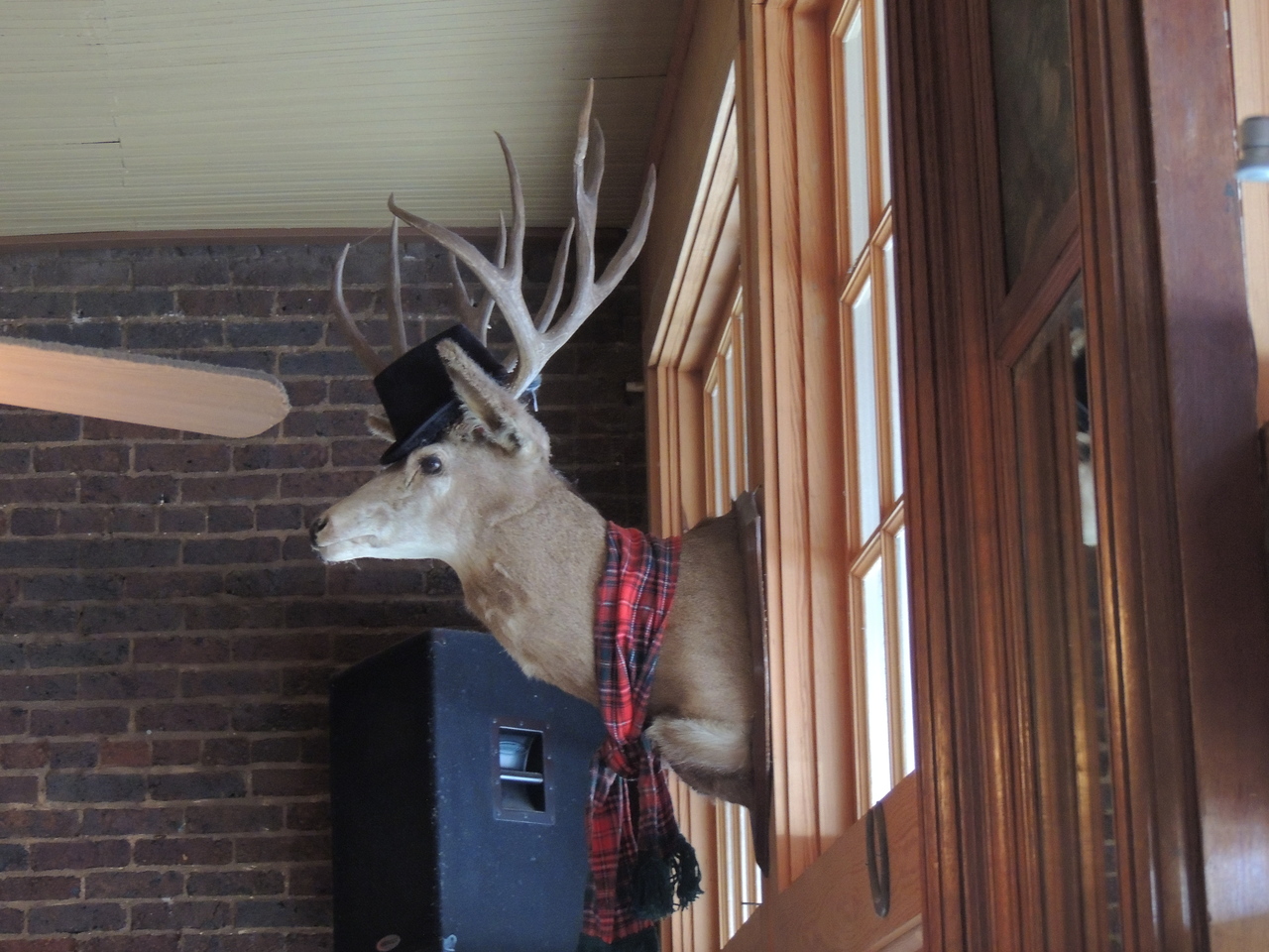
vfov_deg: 14.1
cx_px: 634
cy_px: 476
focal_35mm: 105
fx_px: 3849
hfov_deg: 18.7
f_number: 4.2
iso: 800
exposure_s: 1/15
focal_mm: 18.7
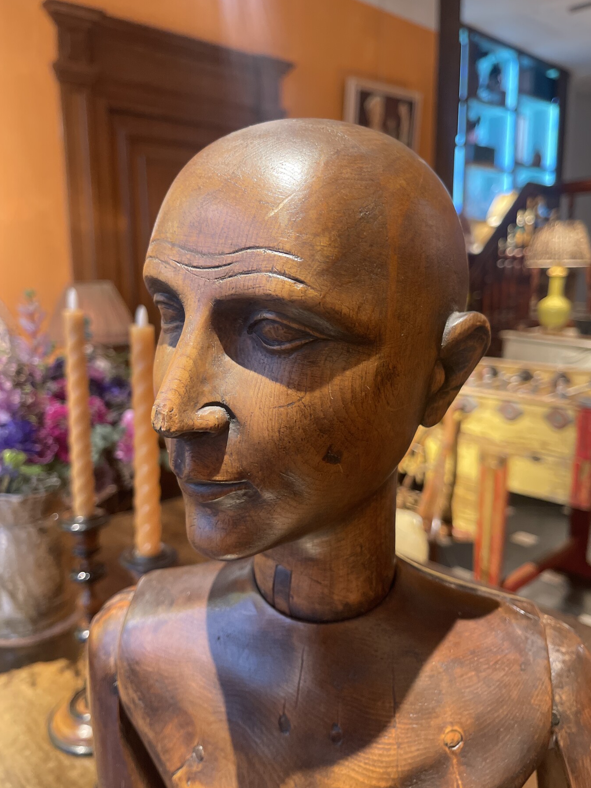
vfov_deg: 65.3
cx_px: 296
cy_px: 396
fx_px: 615
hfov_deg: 51.3
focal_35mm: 27
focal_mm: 5.1
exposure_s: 1/50
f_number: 1.6
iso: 500
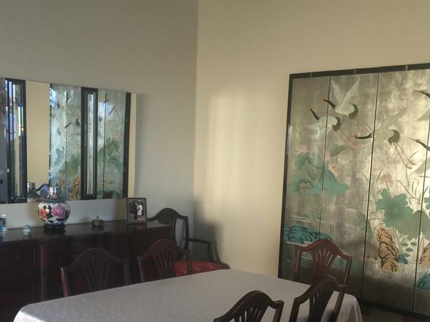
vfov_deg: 32.5
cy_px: 227
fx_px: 546
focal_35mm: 44
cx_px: 228
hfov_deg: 42.9
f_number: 2.2
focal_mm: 4.15
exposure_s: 1/15
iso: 50
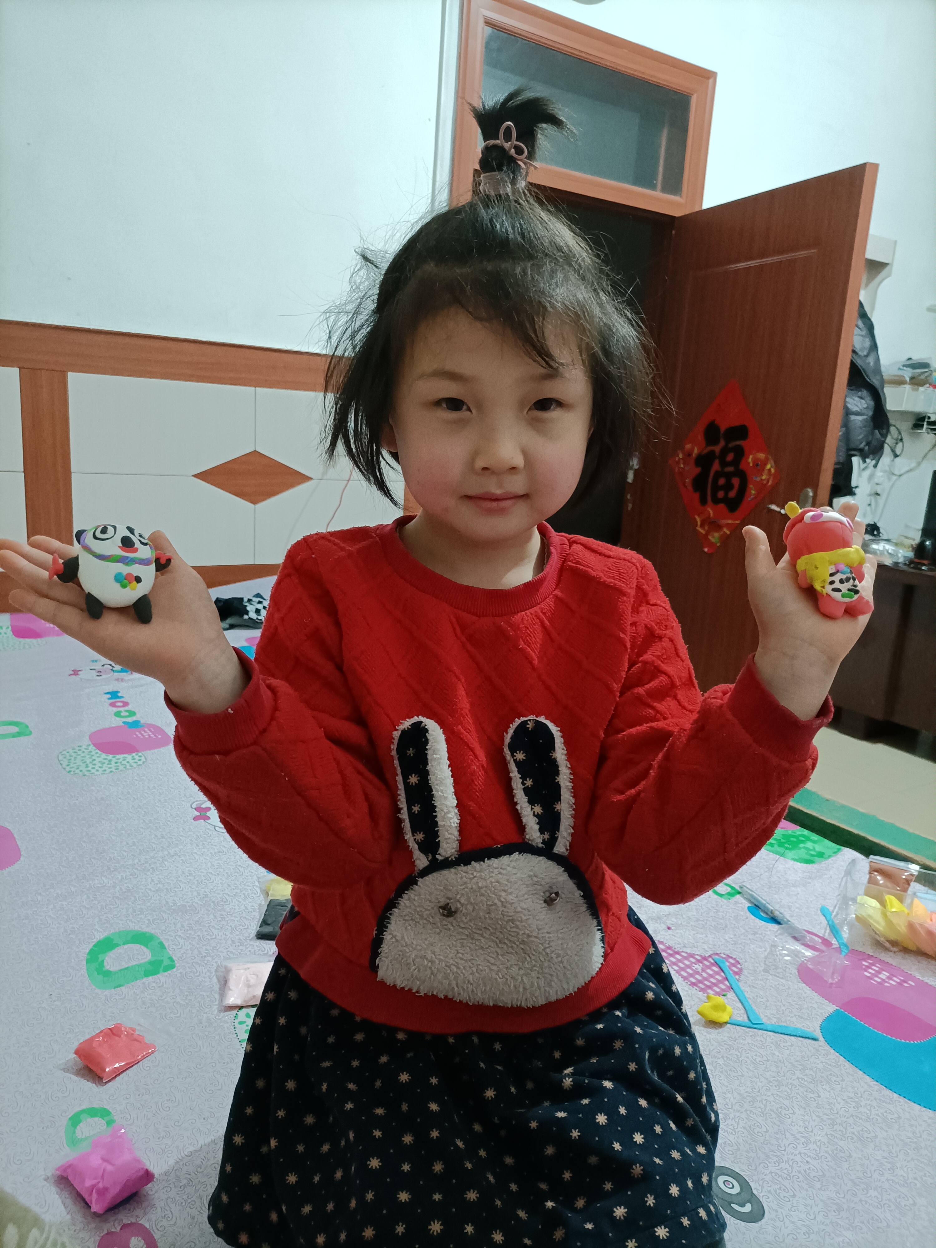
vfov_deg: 67.3
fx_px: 937
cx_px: 468
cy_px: 624
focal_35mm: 26
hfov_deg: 53.1
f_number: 1.8
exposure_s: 1/30
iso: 2090
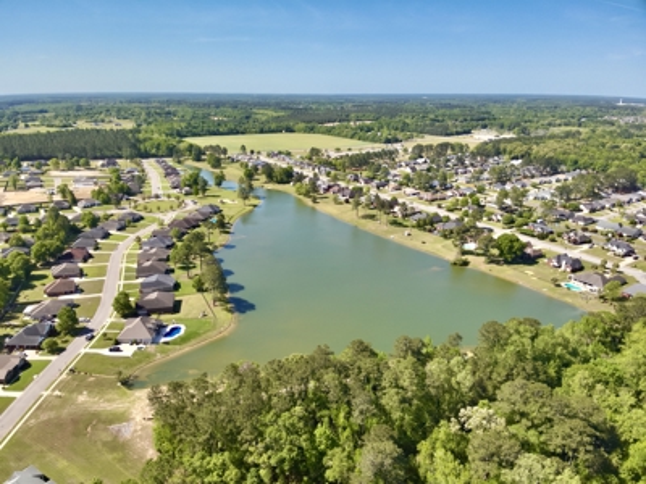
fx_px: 448
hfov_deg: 71.6
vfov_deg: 56.8
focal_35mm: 24
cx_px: 323
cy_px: 242
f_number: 2.8
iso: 100
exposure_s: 1/1000
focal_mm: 4.4
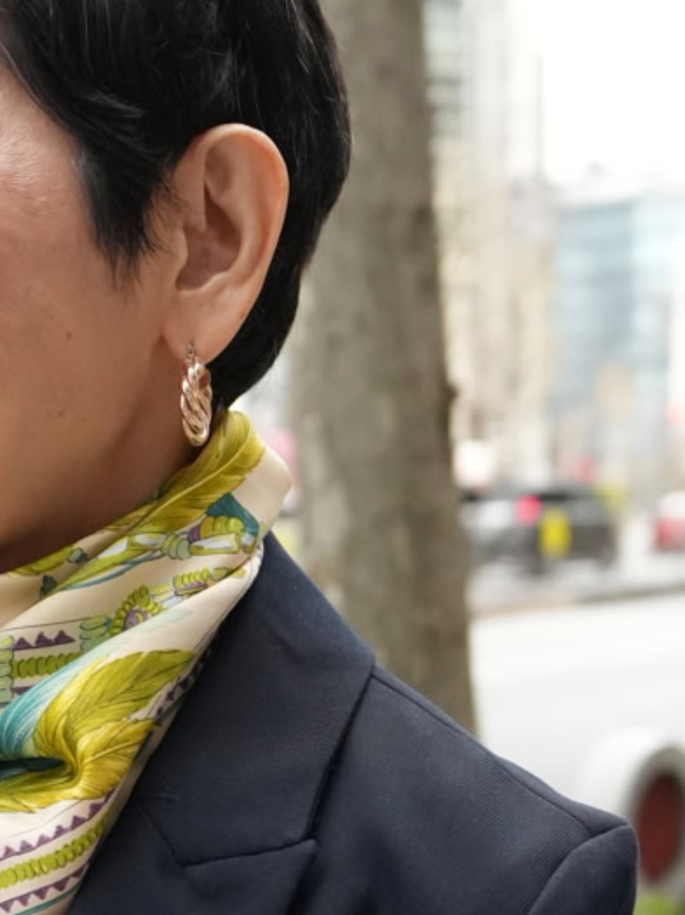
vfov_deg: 24.7
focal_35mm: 76
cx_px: 211
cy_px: 884
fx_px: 2008
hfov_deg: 19.3
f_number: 2.8
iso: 4000
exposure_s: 1/4098
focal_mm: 24
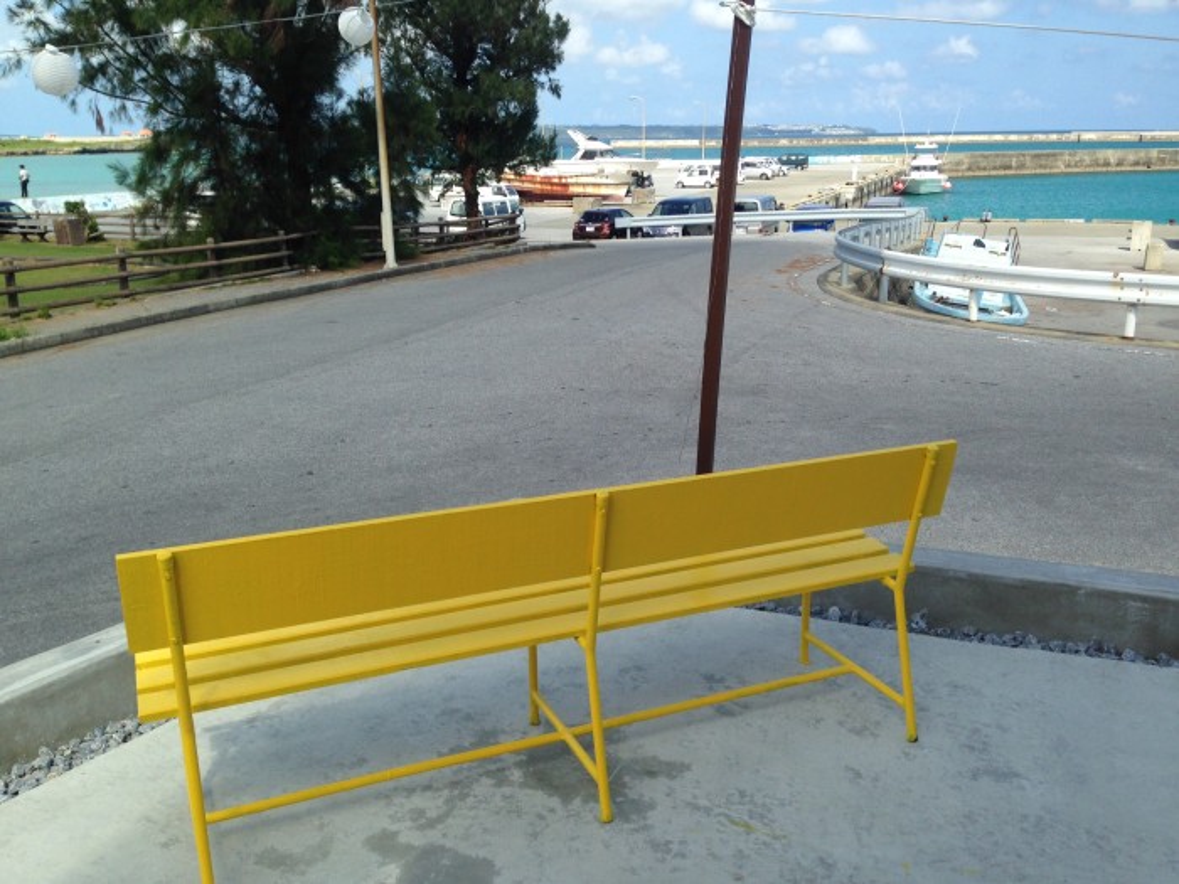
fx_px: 1124
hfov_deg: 55.4
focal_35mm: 33
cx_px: 590
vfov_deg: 42.9
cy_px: 442
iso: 50
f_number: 2.4
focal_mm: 4.12
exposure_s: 1/1427
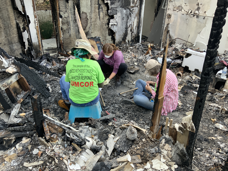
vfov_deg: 48.2
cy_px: 86
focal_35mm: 29
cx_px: 114
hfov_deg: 61.7
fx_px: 191
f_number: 1.8
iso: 16
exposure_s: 1/171
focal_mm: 3
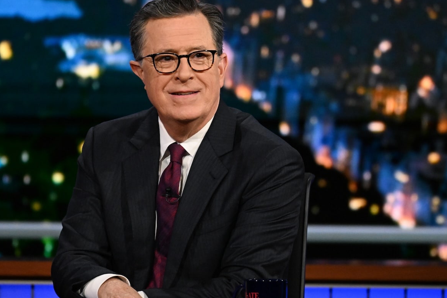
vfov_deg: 2.0
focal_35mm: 693
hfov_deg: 3.0
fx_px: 8603
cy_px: 157
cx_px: 235
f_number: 6.3
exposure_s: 1/320
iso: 8000
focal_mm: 540
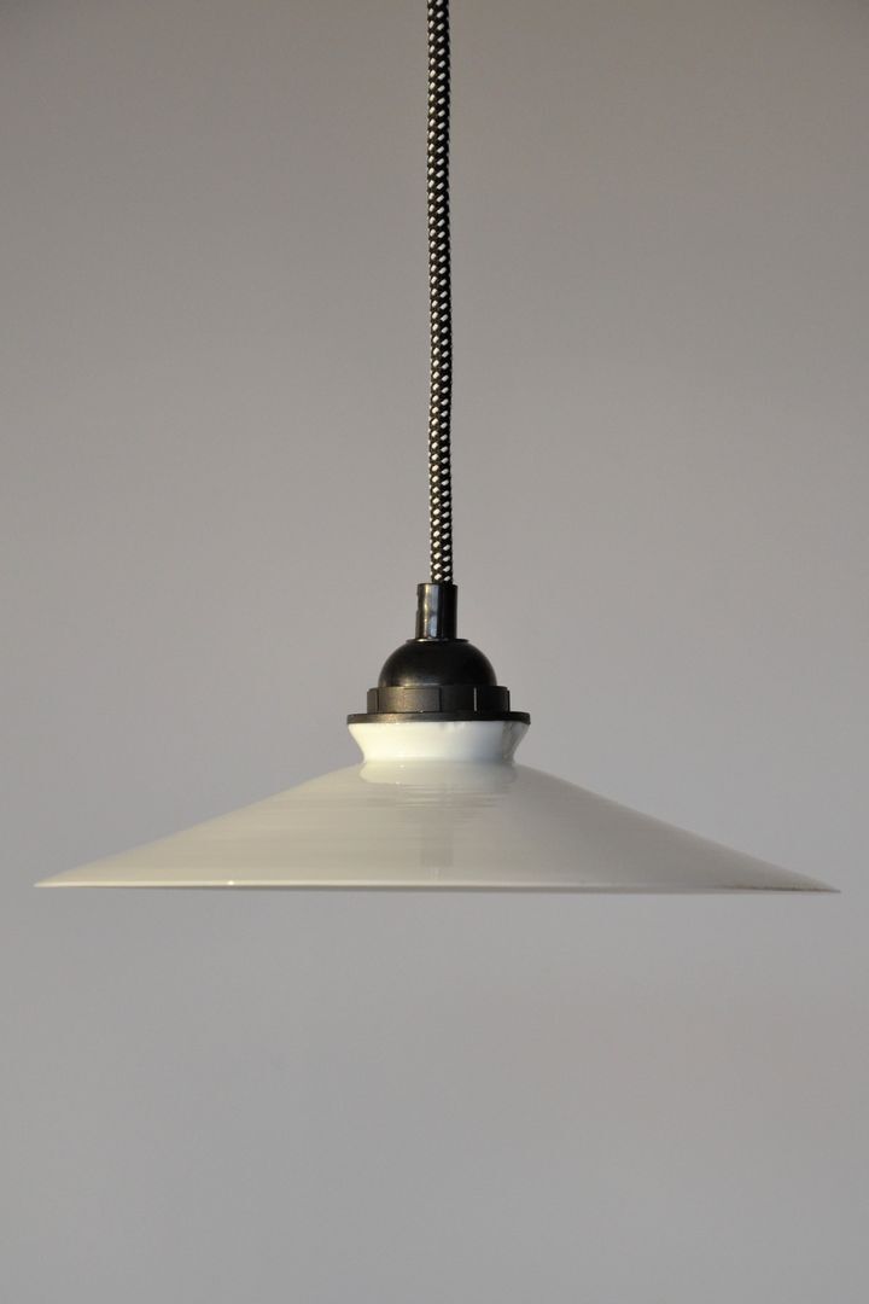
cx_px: 434
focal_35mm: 105
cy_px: 652
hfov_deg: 13.0
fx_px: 3802
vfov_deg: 19.5
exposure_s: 1/125
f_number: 5.3
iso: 900
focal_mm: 70
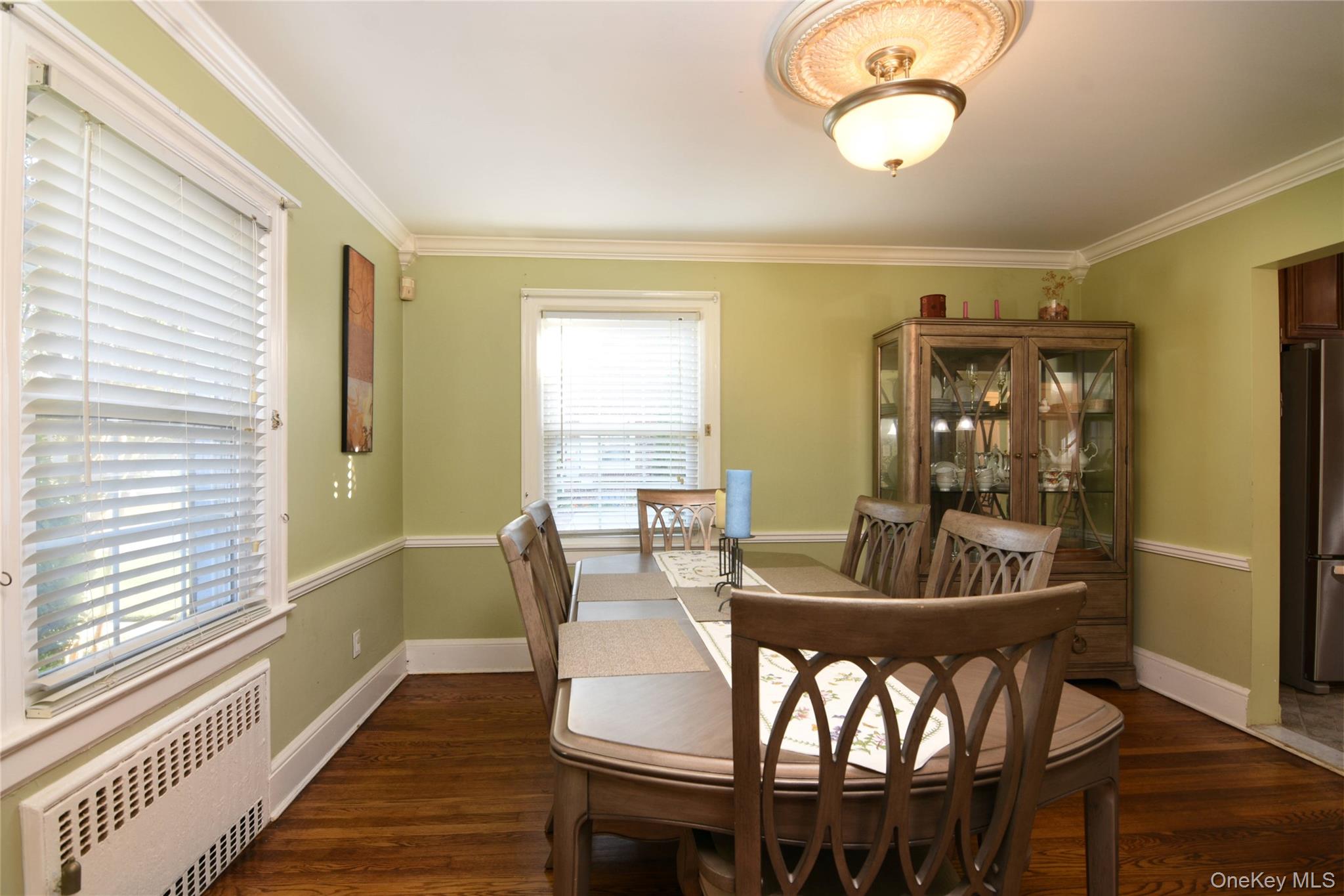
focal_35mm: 16
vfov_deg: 72.0
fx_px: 616
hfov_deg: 95.0
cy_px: 448
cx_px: 672
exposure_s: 1/2
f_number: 9
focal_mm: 11
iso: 320
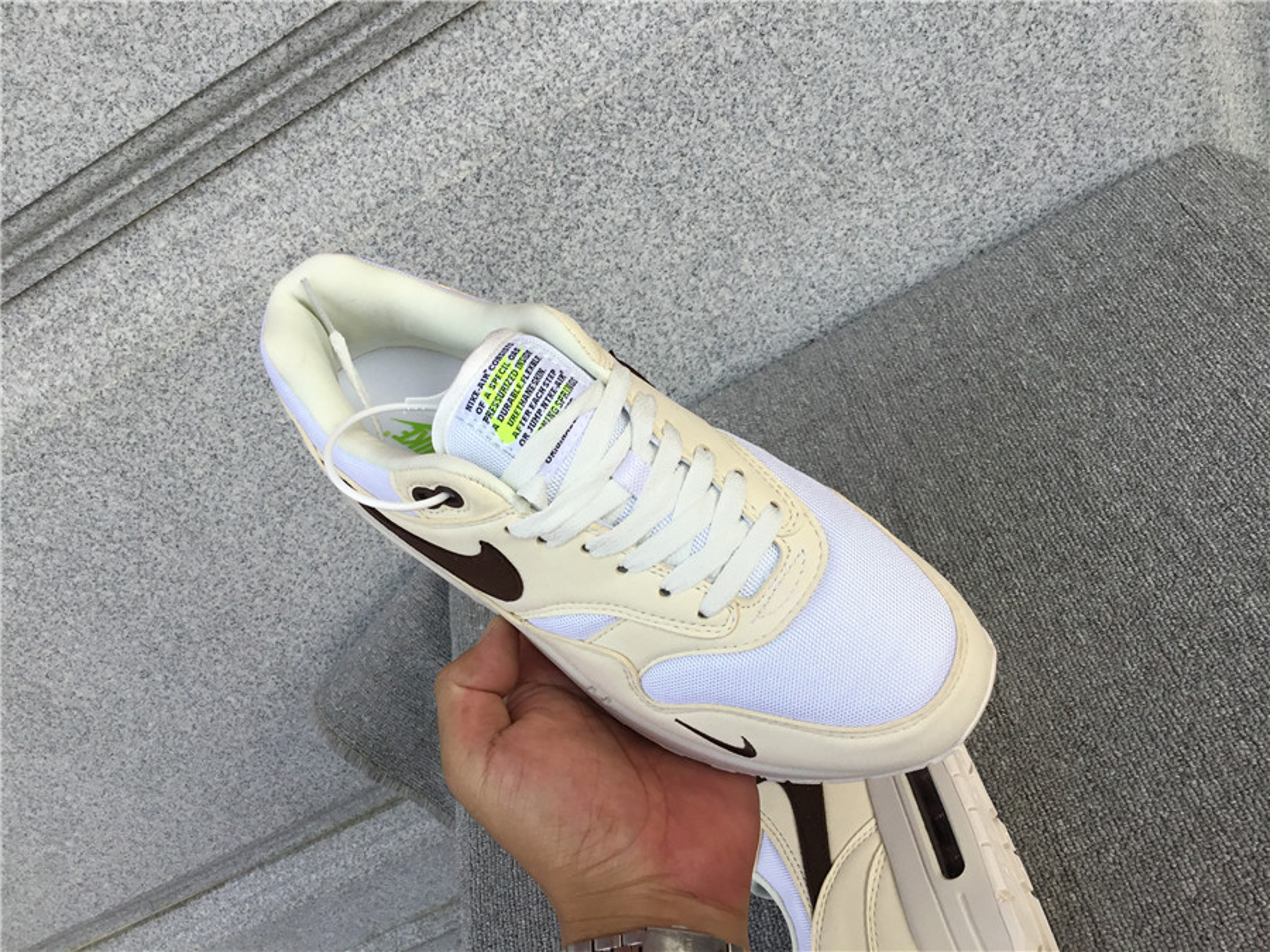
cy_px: 476
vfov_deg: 45.4
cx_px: 635
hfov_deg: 58.4
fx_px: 1137
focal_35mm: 31
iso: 25
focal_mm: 3.3
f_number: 2.4
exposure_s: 1/503
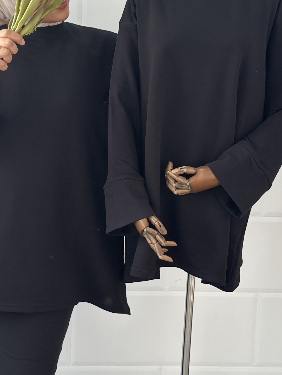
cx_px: 95
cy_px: 149
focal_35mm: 82
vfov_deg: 23.8
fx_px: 891
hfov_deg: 17.9
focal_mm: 6.86
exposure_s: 1/390
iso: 80
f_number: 1.78
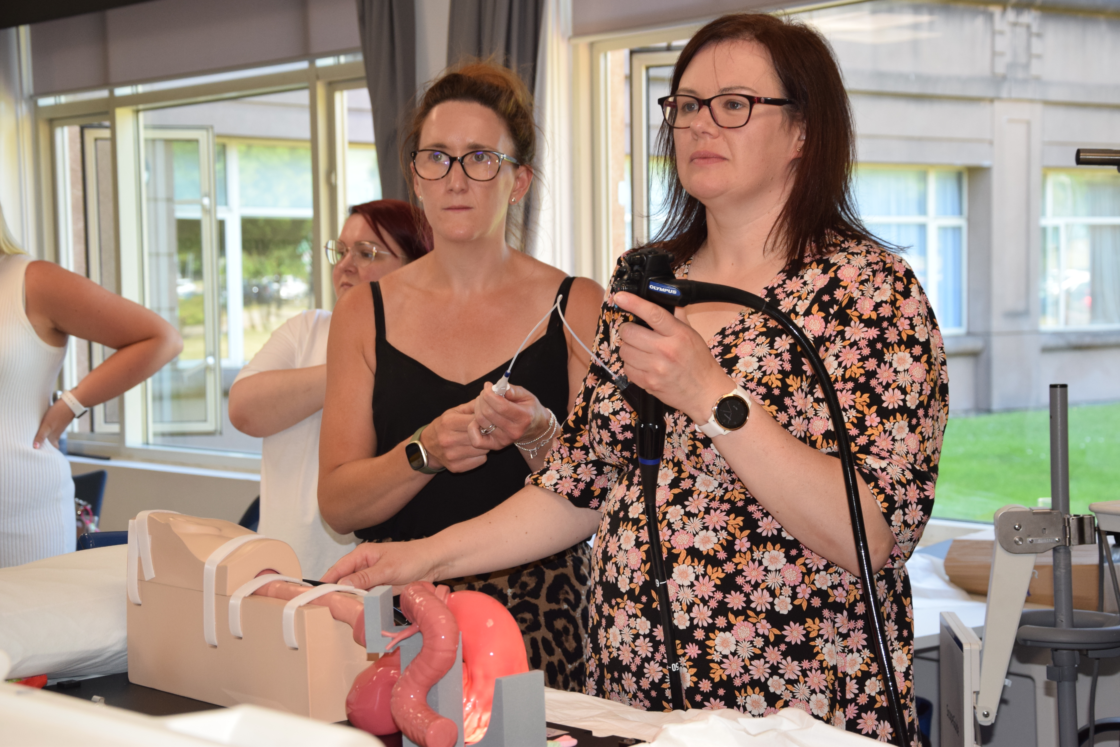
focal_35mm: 68
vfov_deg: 20.2
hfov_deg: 29.9
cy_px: 374
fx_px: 2100
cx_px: 560
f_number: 5.6
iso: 800
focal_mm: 45
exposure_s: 1/125
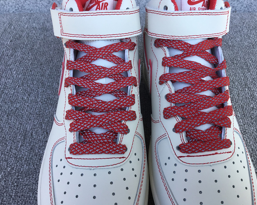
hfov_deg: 54.2
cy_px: 104
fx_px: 251
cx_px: 138
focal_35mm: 33
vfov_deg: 44.5
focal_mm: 3.3
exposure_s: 1/394
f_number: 2.4
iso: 25
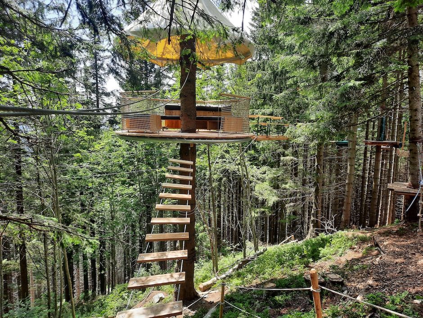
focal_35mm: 25
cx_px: 212
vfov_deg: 54.9
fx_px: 305
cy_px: 159
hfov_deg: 69.4
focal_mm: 4.6
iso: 32
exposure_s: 1/163
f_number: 2
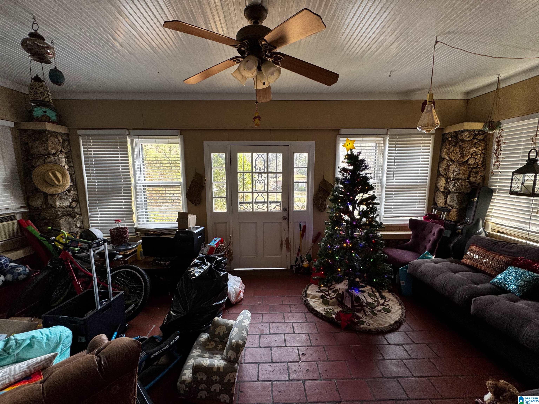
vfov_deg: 85.7
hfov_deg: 102.1
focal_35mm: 14
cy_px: 202
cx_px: 270
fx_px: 218
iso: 100
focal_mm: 2.22
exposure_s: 1/99
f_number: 2.2
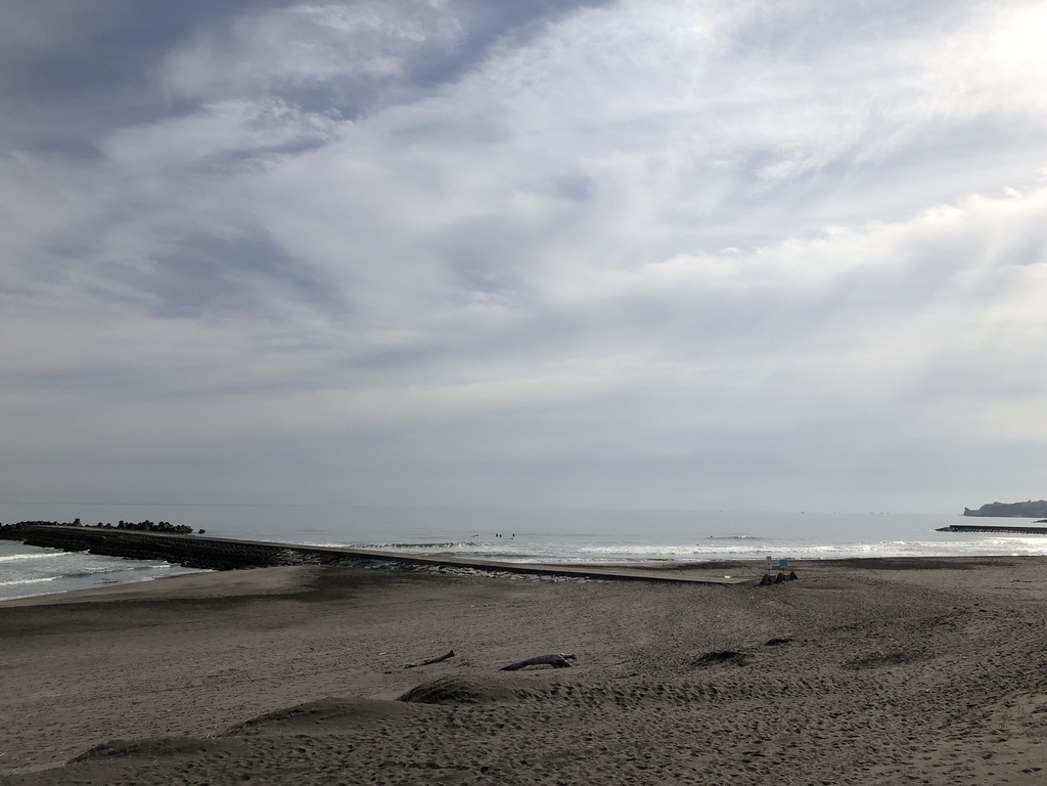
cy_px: 393
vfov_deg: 49.7
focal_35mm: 28
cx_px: 524
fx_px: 847
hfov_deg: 63.4
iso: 25
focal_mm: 3.99
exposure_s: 1/8000
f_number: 1.8
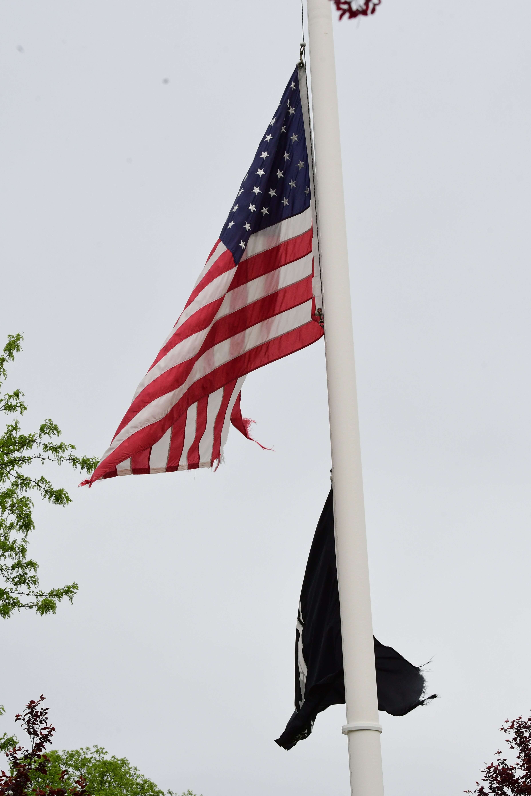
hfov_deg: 13.0
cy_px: 398
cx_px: 266
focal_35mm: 105
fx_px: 2323
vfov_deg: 19.5
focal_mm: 70
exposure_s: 1/800
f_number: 14
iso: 1250
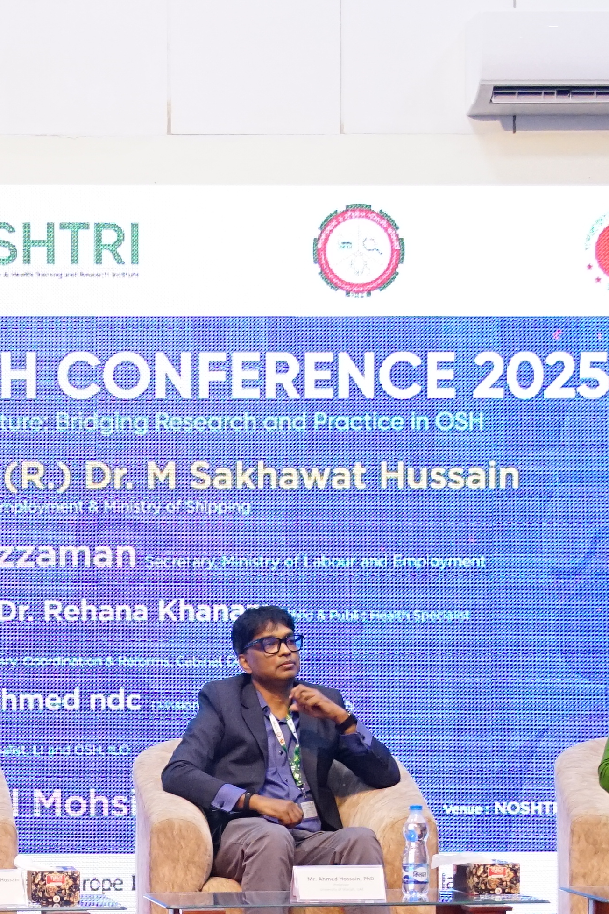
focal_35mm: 92
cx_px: 98
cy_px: 857
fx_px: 2335
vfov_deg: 21.6
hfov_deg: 14.7
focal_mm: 30
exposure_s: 1/100
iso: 4000
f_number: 4
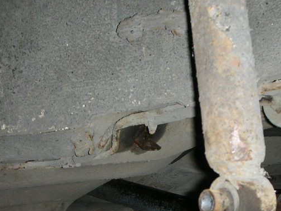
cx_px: 219
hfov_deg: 26.9
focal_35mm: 71
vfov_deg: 20.6
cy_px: 145
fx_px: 576
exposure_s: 1/60.1
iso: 50
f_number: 3
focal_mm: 5.8
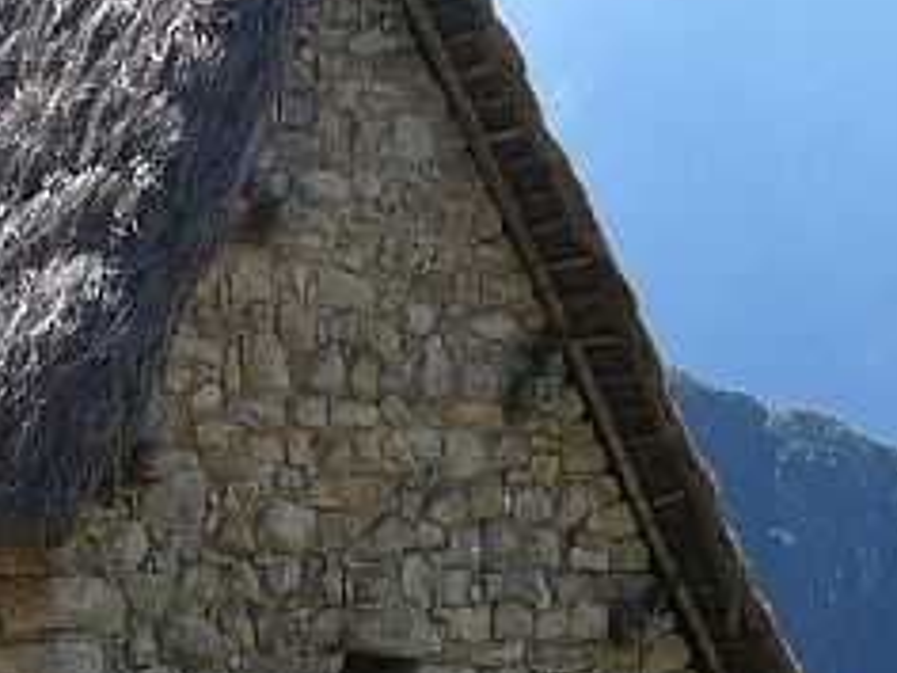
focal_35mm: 122
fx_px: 3161
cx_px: 319
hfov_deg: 16.1
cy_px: 715
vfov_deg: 12.0
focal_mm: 6
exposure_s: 1/200
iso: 50
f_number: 4
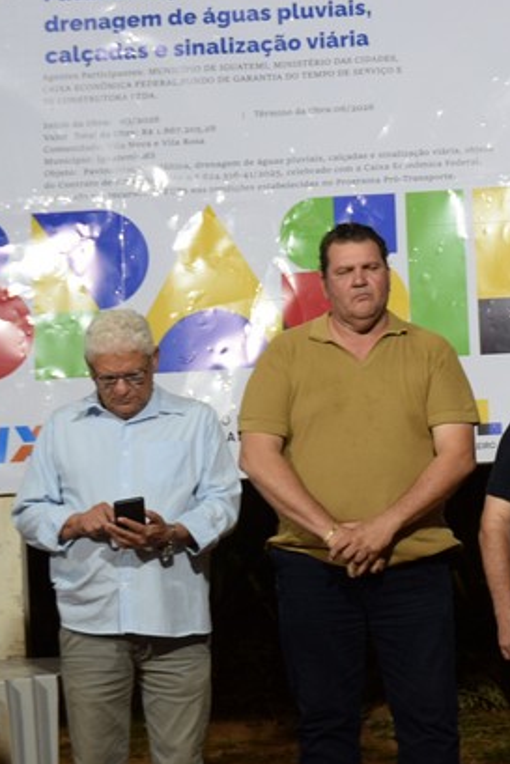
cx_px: 729
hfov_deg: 11.8
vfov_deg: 18.2
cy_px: 224
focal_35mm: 112
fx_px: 2378
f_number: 4
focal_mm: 34
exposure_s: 1/60
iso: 800
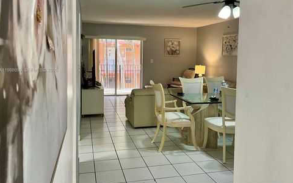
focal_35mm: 32
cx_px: 151
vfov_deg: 39.2
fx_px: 256
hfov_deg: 59.6
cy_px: 70
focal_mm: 3
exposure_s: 1/60
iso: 100
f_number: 1.8
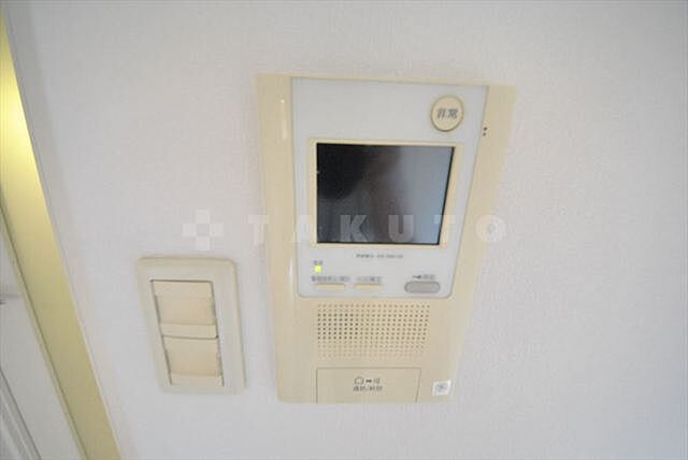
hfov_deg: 112.6
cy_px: 230
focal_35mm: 12
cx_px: 344
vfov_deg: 90.1
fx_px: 230
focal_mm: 8
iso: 1600
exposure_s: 1/25
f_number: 4.5
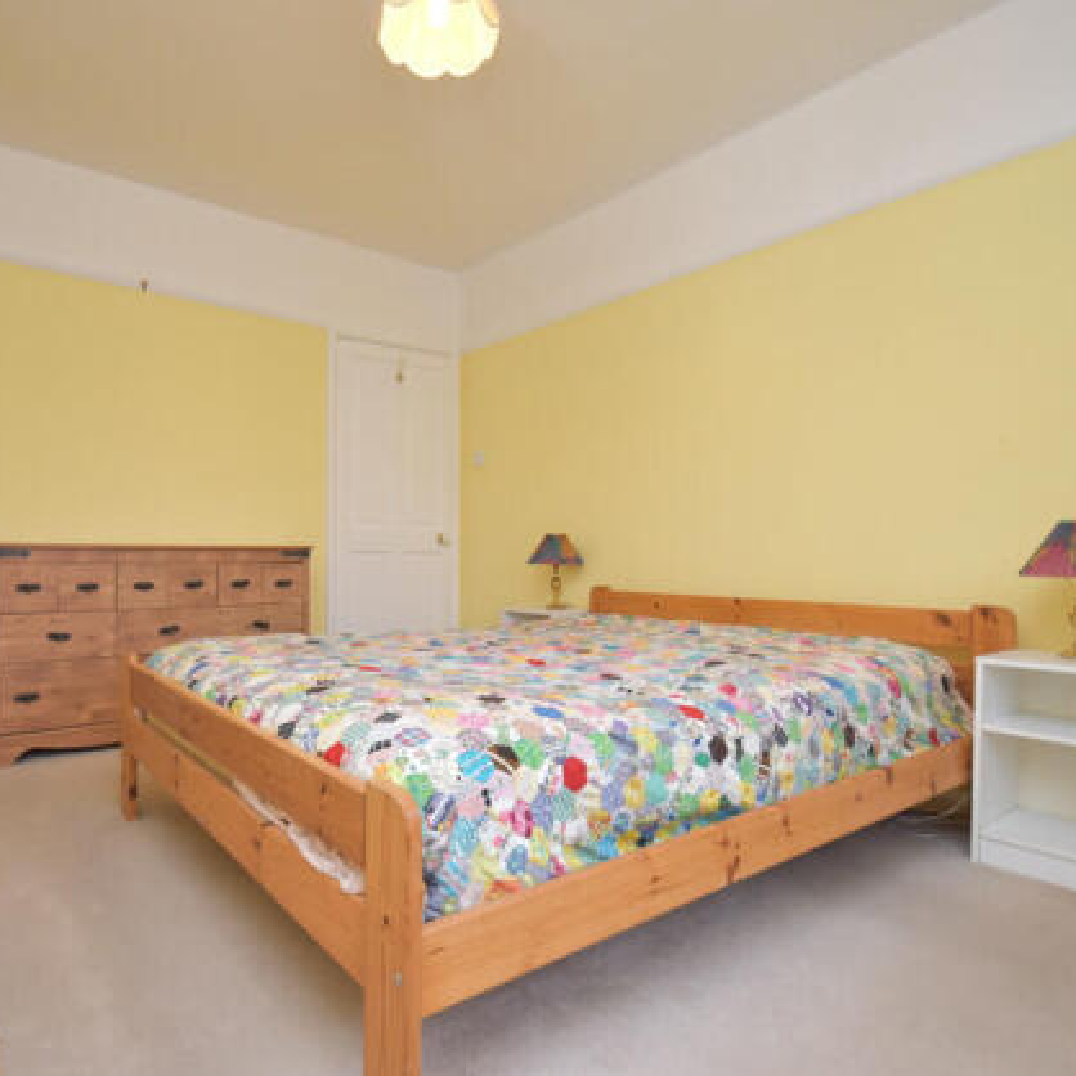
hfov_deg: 74.6
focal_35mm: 20
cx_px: 483
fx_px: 703
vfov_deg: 74.8
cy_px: 519
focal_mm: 10
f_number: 4
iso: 640
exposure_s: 1/60
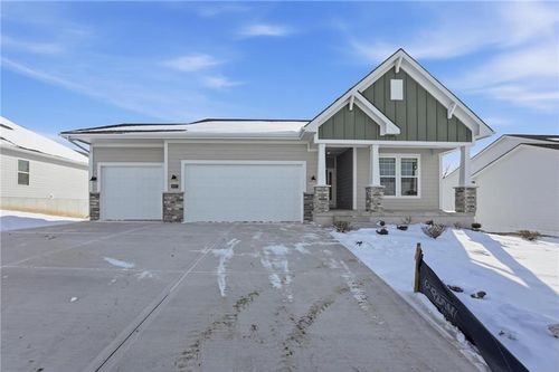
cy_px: 186
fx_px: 230
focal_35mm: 15
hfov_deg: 101.2
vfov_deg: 78.0
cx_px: 280
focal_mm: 14.8
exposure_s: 1/6400
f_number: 10
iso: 1000
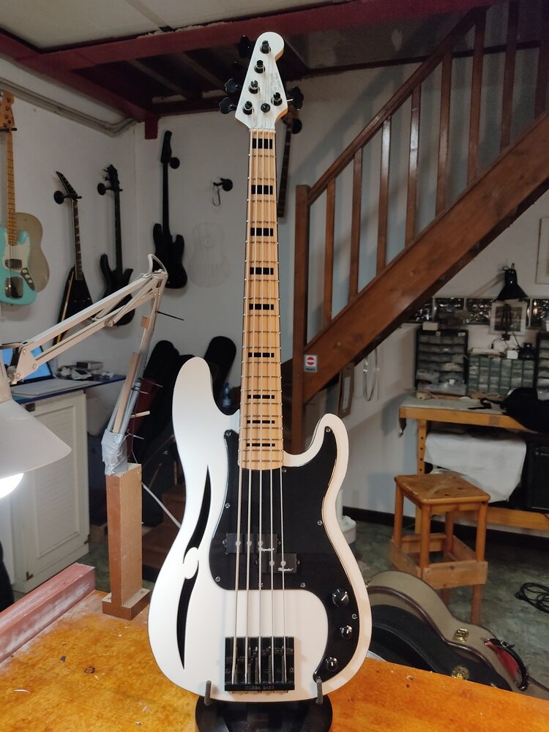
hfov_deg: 53.1
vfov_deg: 67.3
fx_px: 550
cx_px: 274
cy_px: 366
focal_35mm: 26
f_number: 1.79
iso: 178
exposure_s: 1/100
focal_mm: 4.74
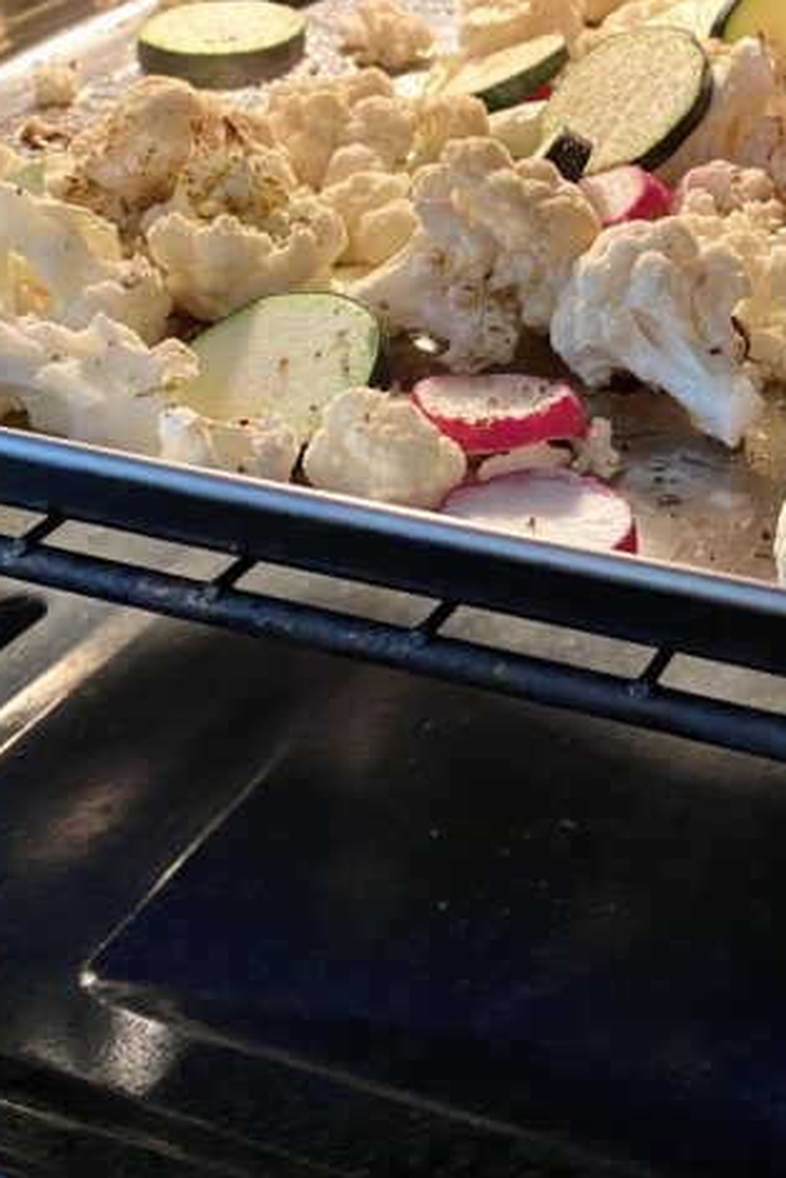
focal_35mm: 59
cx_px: 691
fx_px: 1931
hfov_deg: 22.5
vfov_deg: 33.6
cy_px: 377
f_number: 1.8
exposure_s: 1/40
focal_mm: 4.25
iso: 500
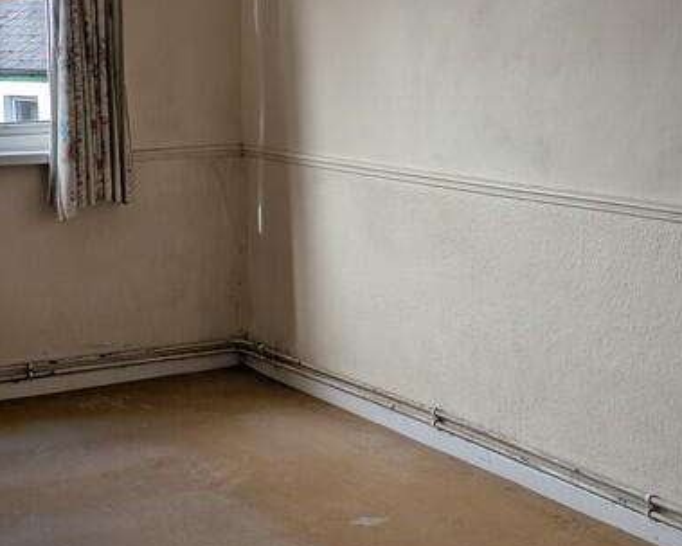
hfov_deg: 28.7
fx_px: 1332
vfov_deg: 23.1
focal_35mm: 66
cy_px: 197
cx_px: 284
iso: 53
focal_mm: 5.43
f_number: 1.89
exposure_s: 1/401
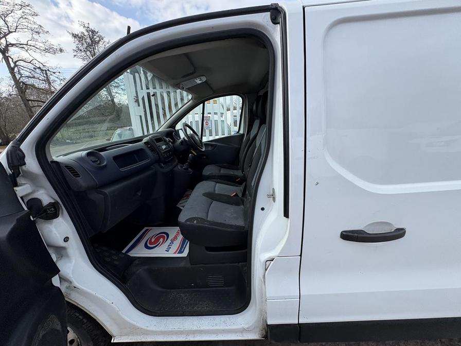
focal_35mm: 14
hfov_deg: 102.1
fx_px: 186
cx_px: 230
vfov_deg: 85.7
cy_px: 173
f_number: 2.2
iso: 40
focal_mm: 2.22
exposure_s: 1/552
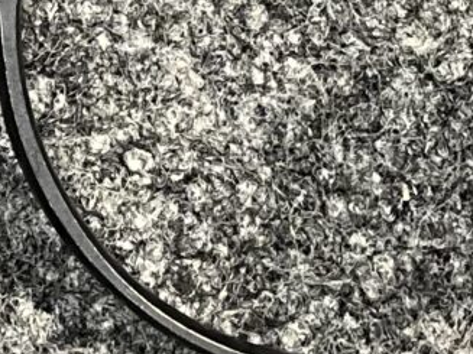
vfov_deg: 6.3
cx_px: -242
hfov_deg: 8.5
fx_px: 3101
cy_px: -471
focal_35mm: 227
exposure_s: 1/63
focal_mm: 3
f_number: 1.8
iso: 64
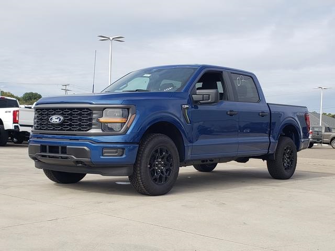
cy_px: 126
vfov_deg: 53.1
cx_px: 168
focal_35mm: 26
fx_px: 252
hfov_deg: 67.3
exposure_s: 1/1008
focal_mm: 4.3
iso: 50
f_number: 2.4
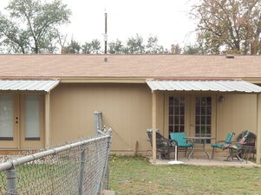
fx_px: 497
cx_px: 104
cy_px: 151
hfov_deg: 29.3
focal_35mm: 66
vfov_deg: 22.0
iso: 125
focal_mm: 5.6
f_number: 3.2
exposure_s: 1/200
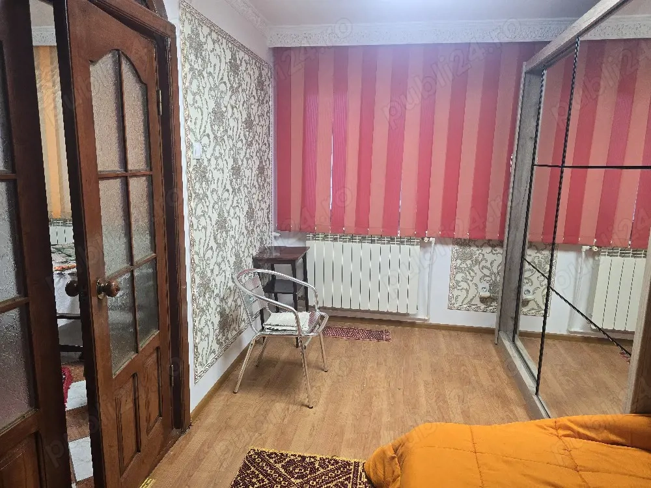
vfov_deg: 58.9
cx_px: 326
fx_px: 433
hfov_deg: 73.9
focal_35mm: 23
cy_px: 244
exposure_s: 1/101
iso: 100
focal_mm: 6.3
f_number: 1.7
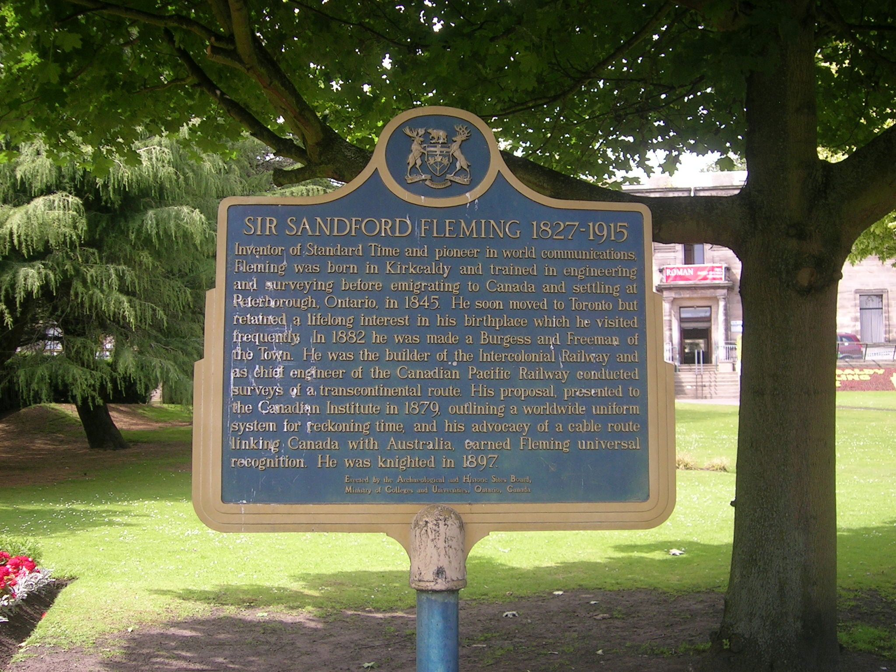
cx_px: 448
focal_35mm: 48
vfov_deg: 30.3
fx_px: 1242
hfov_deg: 39.7
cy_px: 336
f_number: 3.1
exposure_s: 1/189
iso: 50
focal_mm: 7.3
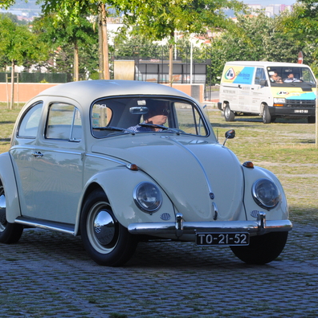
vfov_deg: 8.6
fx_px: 2106
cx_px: 112
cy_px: 159
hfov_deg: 8.6
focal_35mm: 203
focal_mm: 105
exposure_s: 1/500
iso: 640
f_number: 11
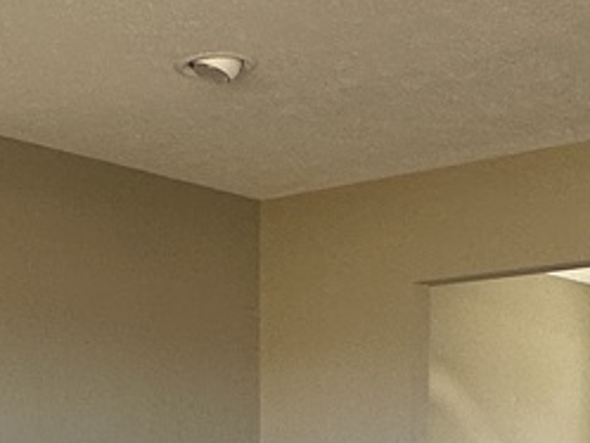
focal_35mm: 81
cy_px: 595
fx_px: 1381
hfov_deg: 23.3
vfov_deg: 17.0
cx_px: 21
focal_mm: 2.22
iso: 125
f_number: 2.2
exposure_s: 1/99
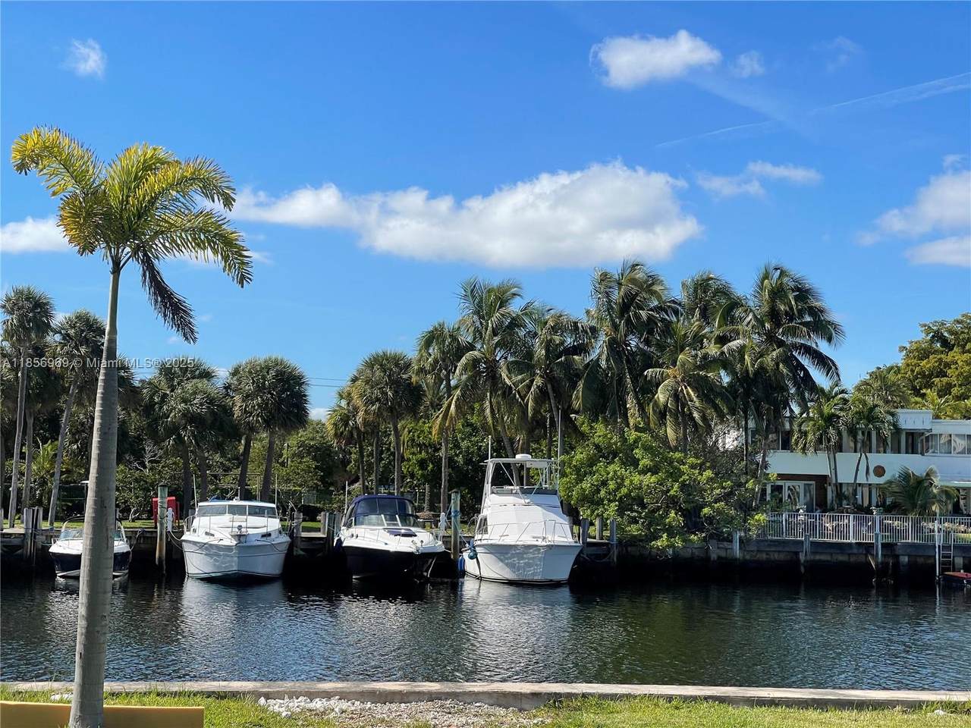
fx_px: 1795
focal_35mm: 64
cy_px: 364
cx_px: 486
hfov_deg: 30.3
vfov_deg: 22.9
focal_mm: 7.5
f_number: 2.2
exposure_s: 1/1508
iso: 20
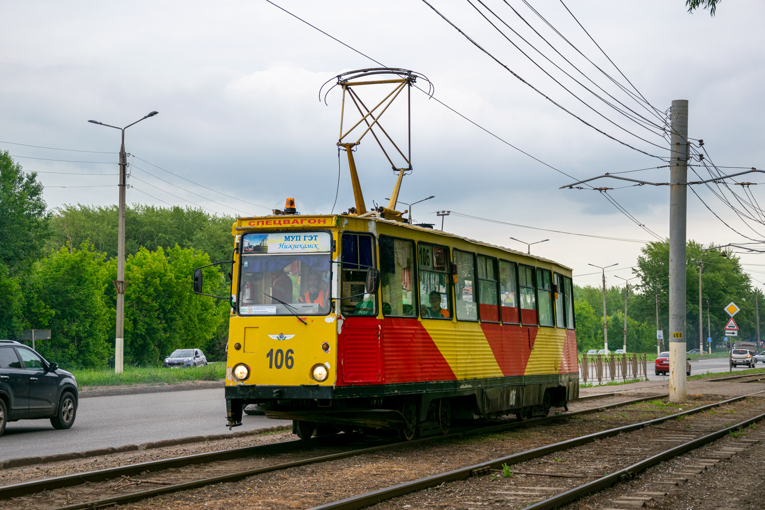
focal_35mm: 72
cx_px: 382
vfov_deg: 18.9
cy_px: 255
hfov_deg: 28.1
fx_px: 1530
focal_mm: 48
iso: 200
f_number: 5
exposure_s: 1/500
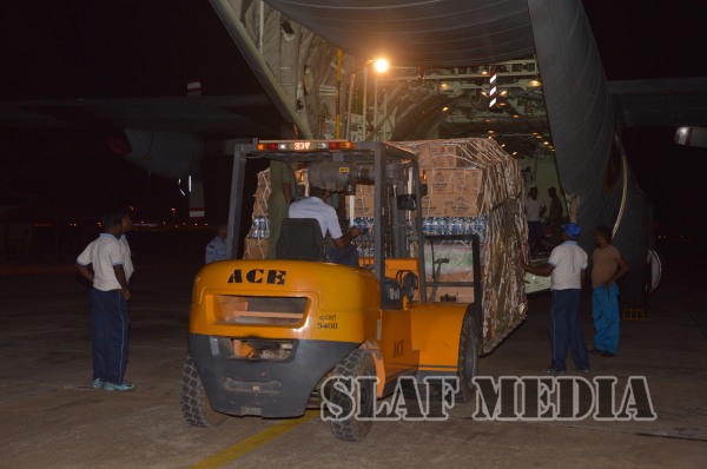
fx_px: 941
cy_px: 234
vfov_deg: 28.0
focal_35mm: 48
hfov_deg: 41.2
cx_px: 354
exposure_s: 1/100
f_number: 4.2
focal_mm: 32
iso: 400
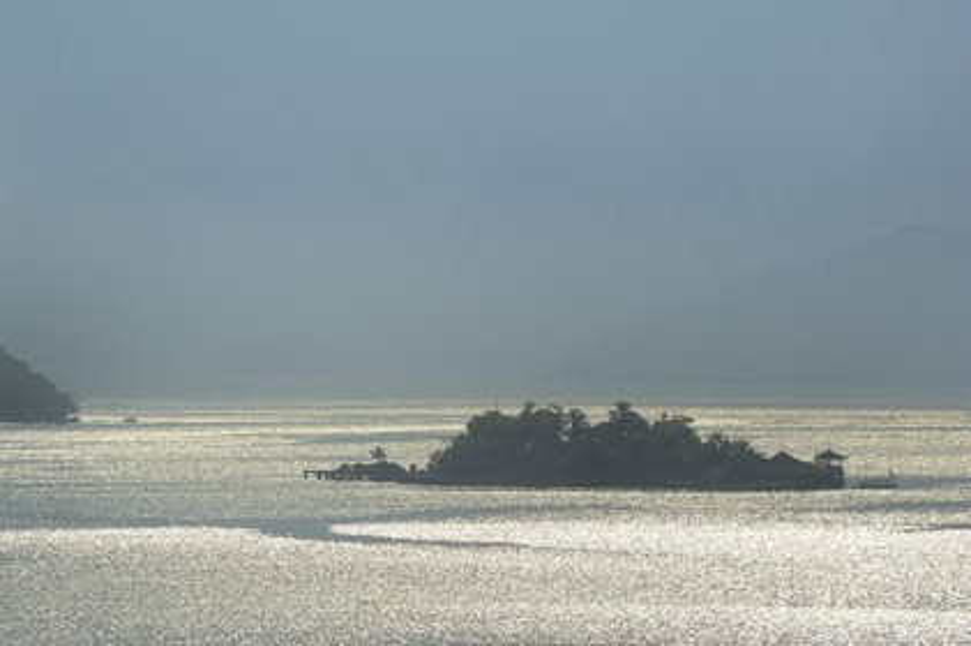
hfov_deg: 6.9
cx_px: 486
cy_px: 323
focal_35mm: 300
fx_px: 8085
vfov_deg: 4.6
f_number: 13
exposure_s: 1/400
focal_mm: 200
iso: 100
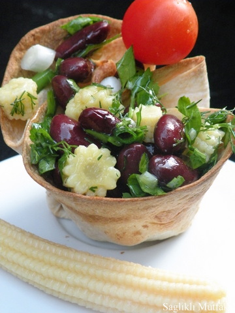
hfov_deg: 12.5
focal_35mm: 119
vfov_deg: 16.6
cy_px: 156
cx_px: 118
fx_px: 1077
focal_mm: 21
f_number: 4.5
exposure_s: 1/57
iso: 400
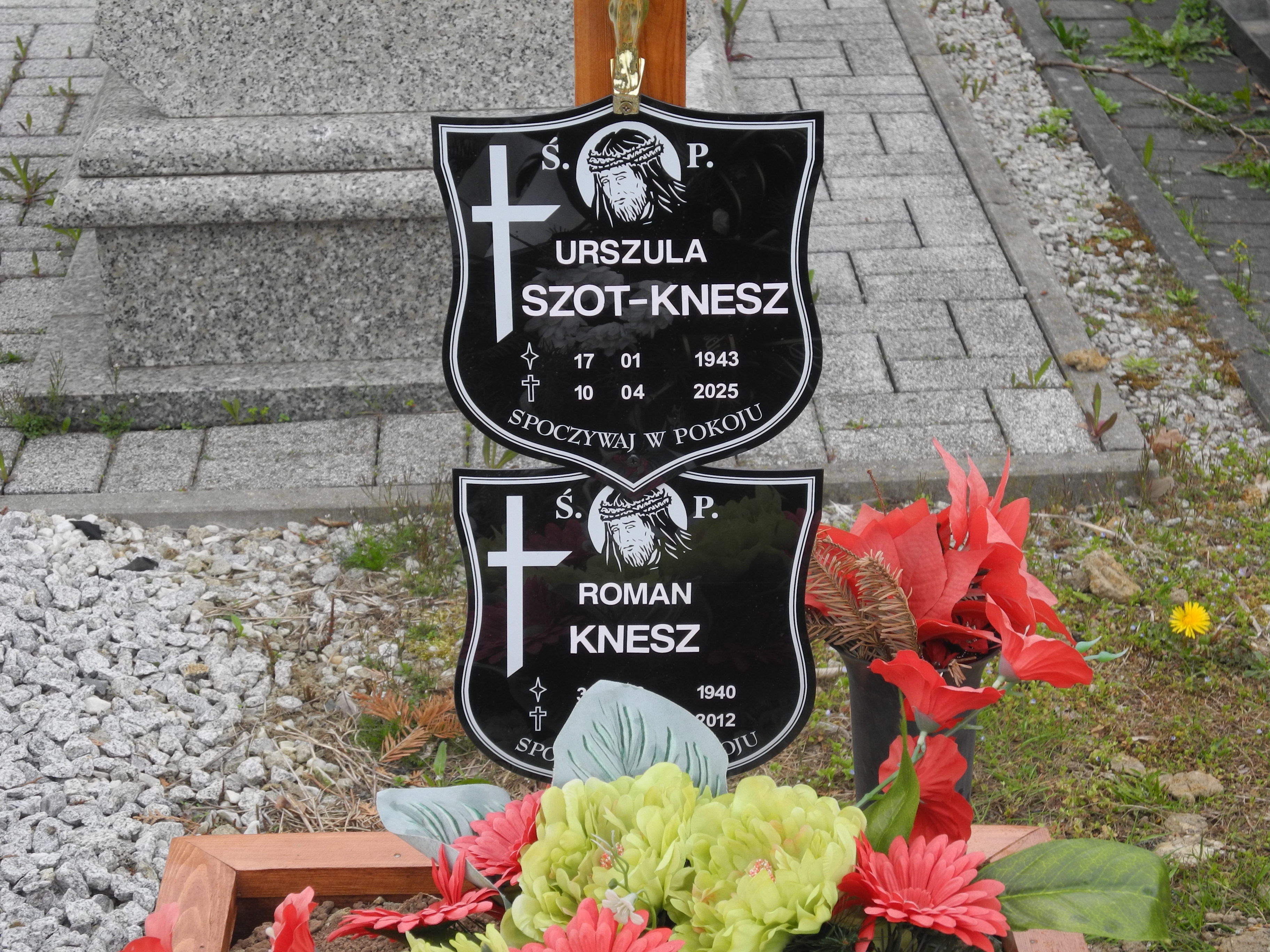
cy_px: 476
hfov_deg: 23.0
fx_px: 3119
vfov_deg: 17.4
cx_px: 635
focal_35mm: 85
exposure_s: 1/100
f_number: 4
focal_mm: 18.1
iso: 100
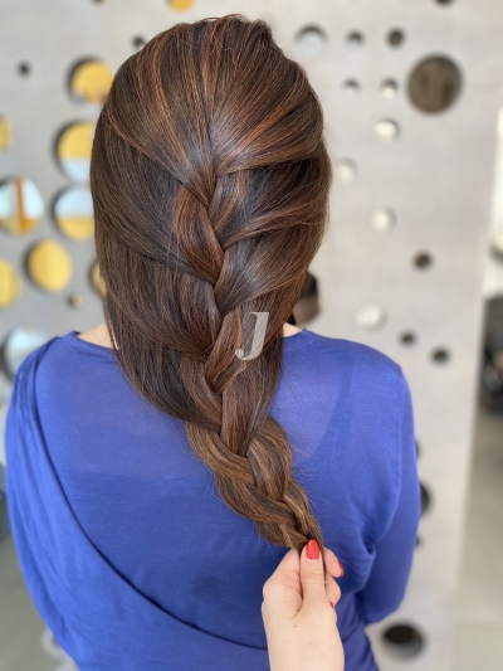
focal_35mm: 26
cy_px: 336
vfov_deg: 67.3
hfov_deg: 53.1
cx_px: 252
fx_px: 504
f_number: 1.8
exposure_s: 1/50
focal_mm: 4.25
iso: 125
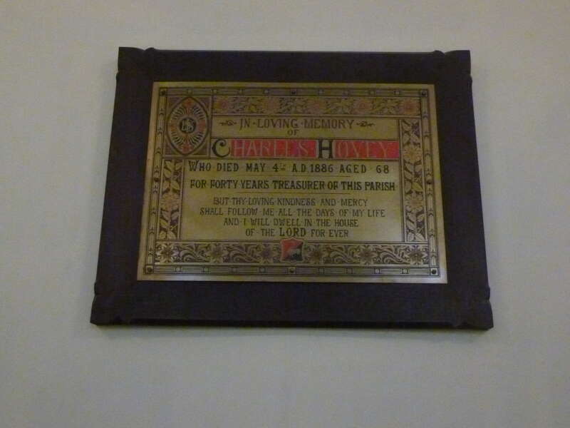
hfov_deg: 51.4
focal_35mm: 36
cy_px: 214
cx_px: 285
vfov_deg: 39.7
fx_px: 593
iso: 1600
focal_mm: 6.5
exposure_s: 1/15
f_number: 3.6
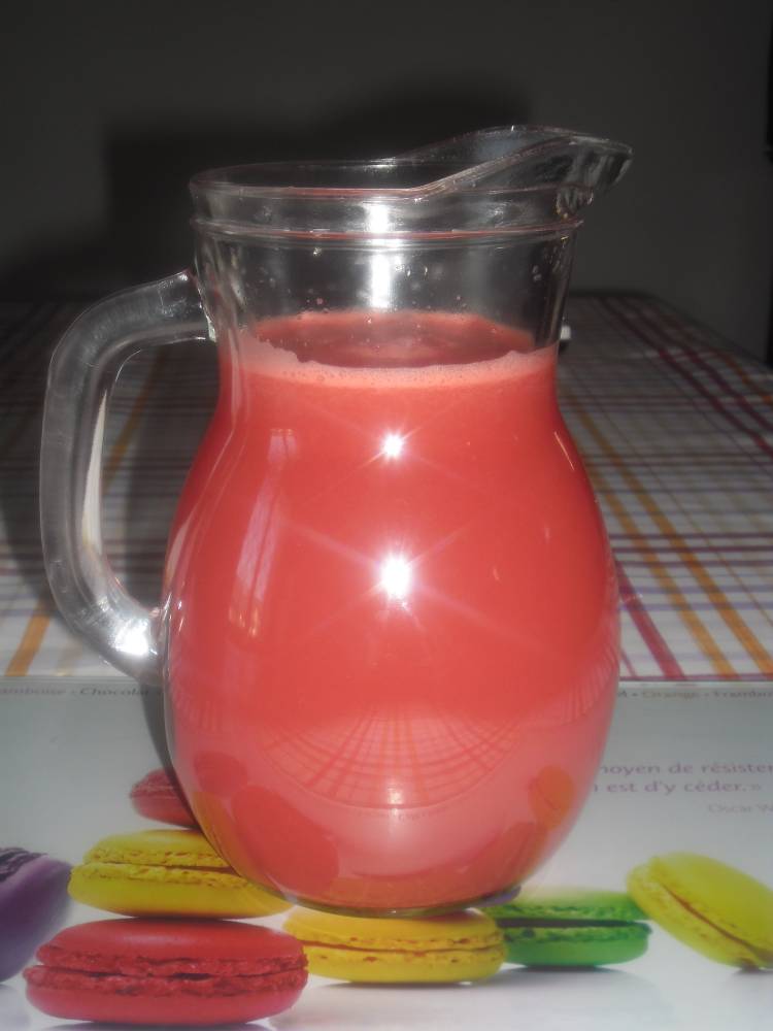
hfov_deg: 31.5
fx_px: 1370
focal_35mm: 46
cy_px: 516
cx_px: 386
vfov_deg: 41.2
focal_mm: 8.1
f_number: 3.8
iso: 80
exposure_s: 1/45
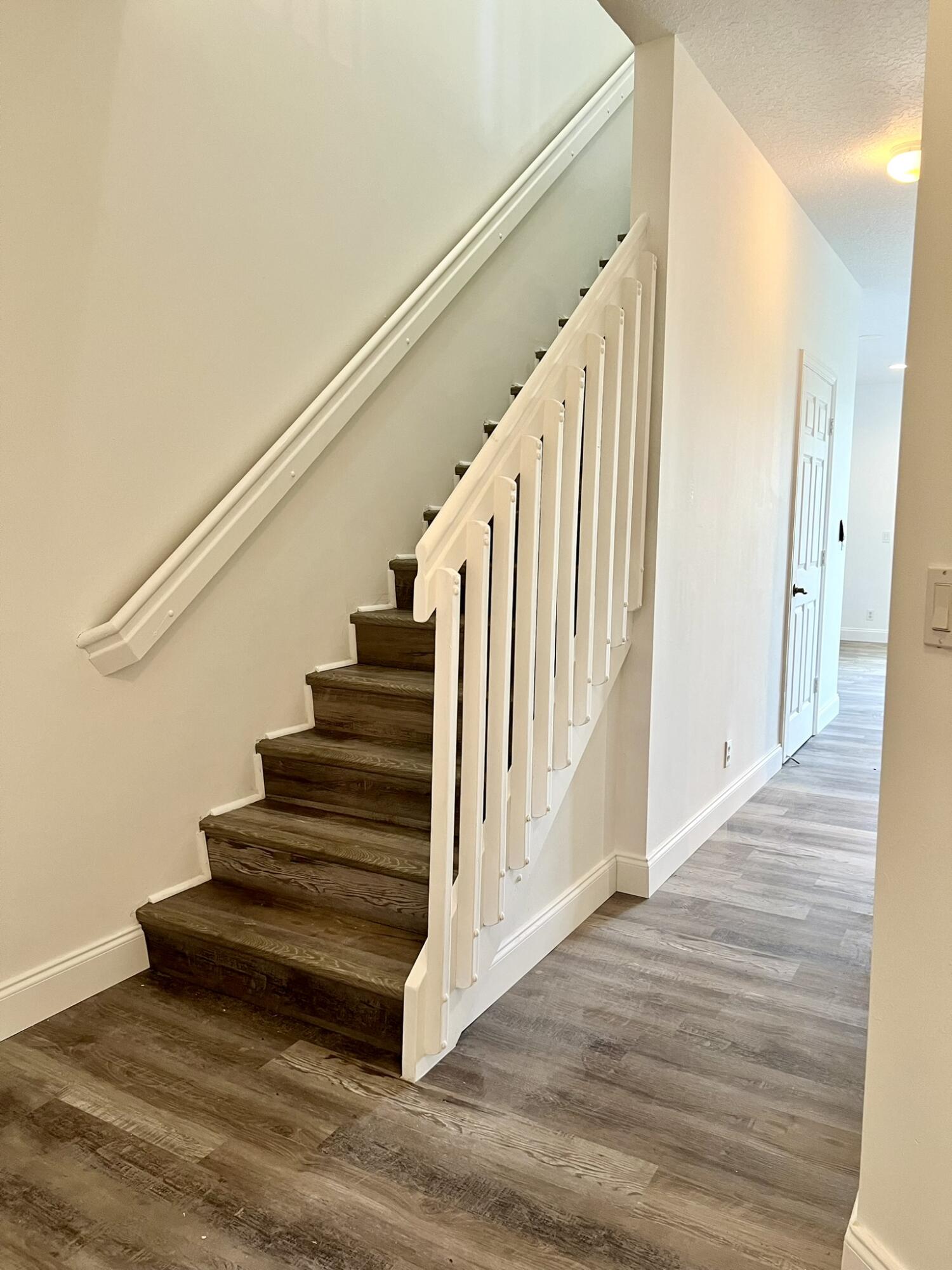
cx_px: 476
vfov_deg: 67.3
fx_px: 953
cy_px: 635
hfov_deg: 53.1
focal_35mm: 26
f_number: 1.5
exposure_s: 1/60
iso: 100
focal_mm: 5.7
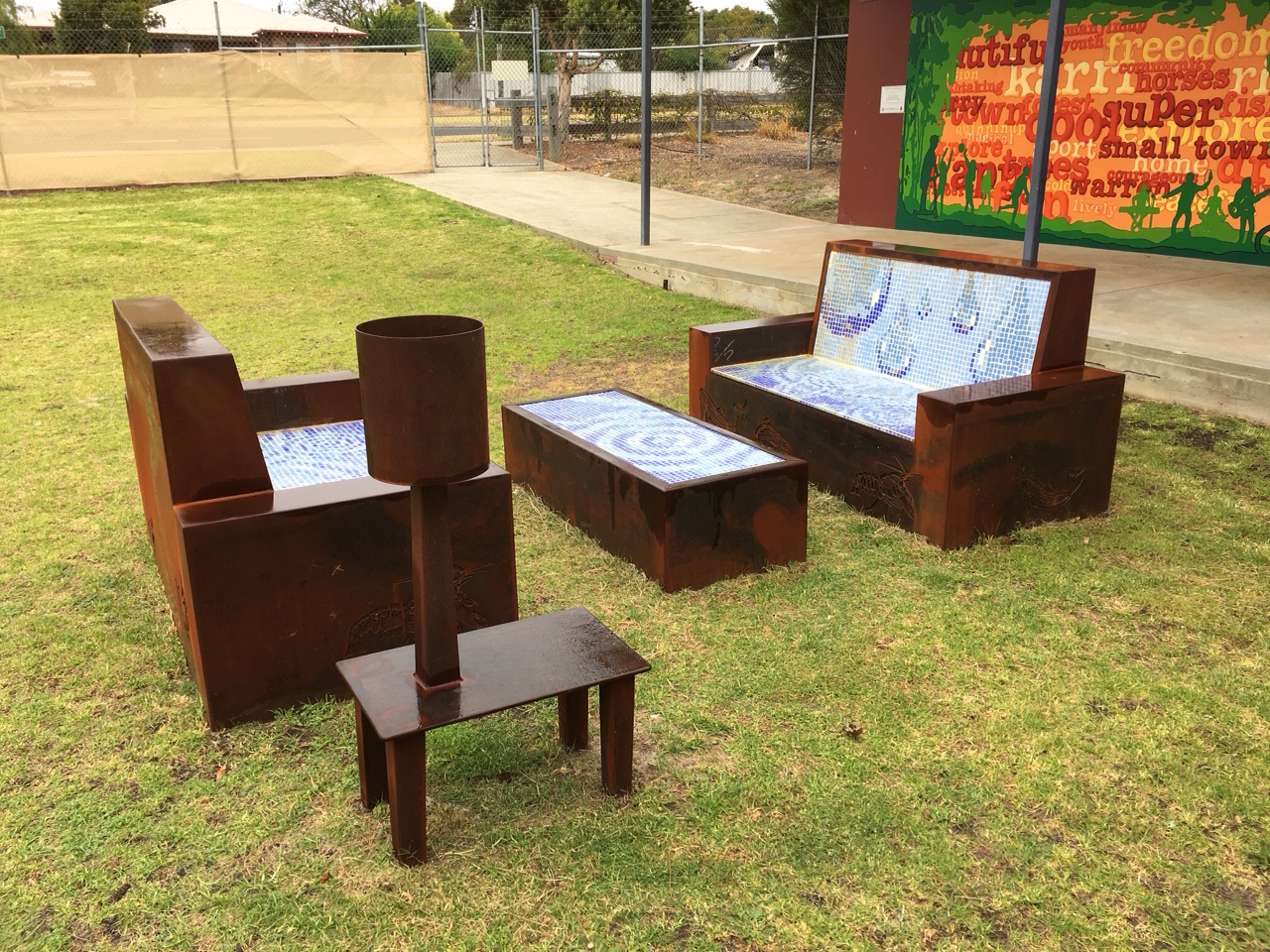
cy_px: 476
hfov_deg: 61.7
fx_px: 1064
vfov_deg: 48.2
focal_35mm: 29
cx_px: 635
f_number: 2.2
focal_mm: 4.15
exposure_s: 1/229
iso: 25
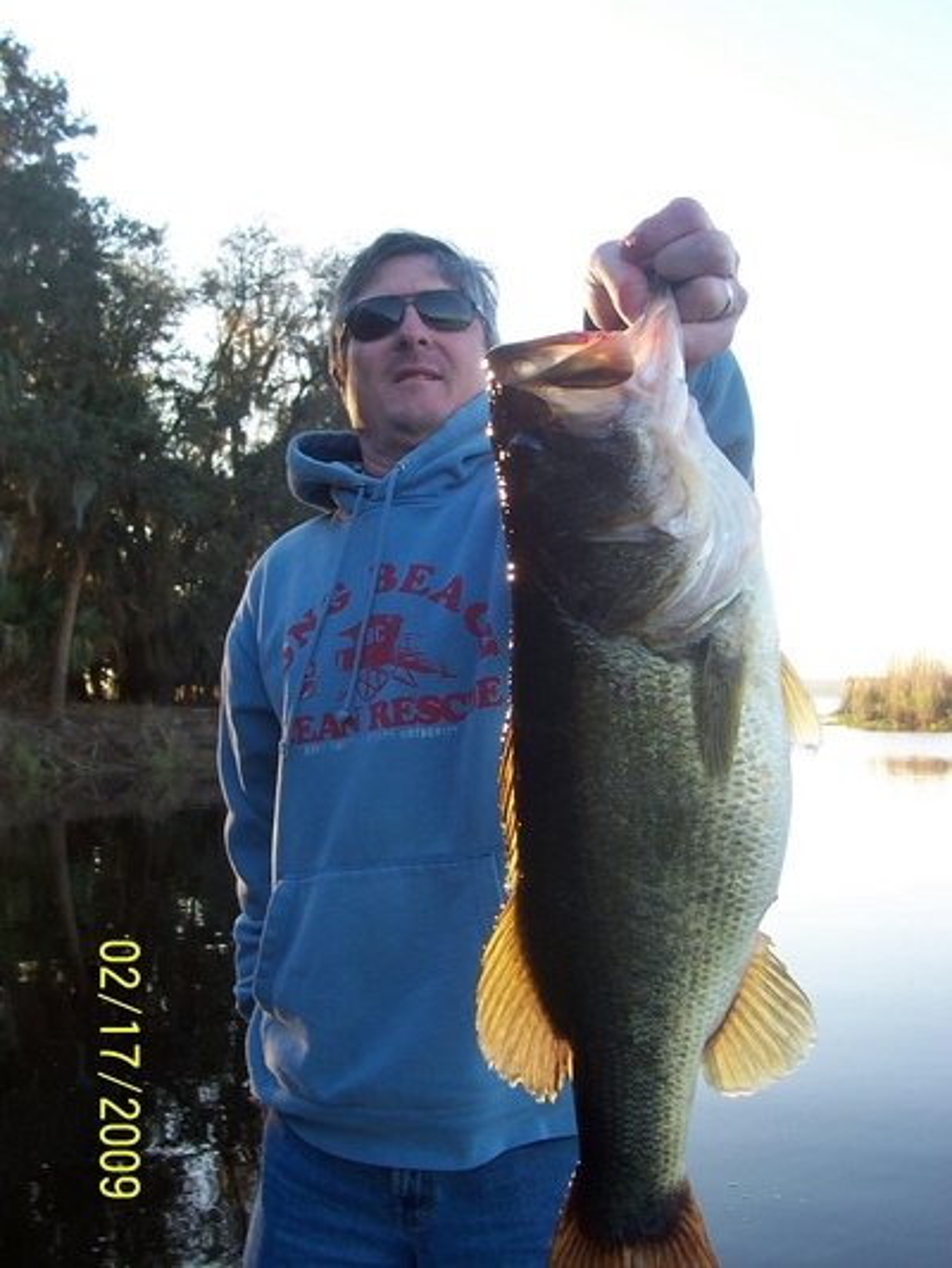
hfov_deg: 38.7
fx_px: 1356
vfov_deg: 50.1
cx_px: 476
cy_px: 634
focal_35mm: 37
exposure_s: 1/180
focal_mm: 5.6
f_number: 2.8
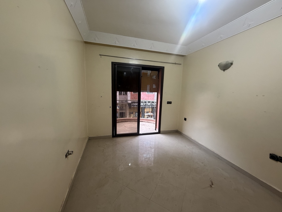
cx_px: 141
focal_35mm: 14
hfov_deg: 102.1
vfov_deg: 85.7
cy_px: 106
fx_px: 114
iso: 250
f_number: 2.2
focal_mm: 2.22
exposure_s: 1/50
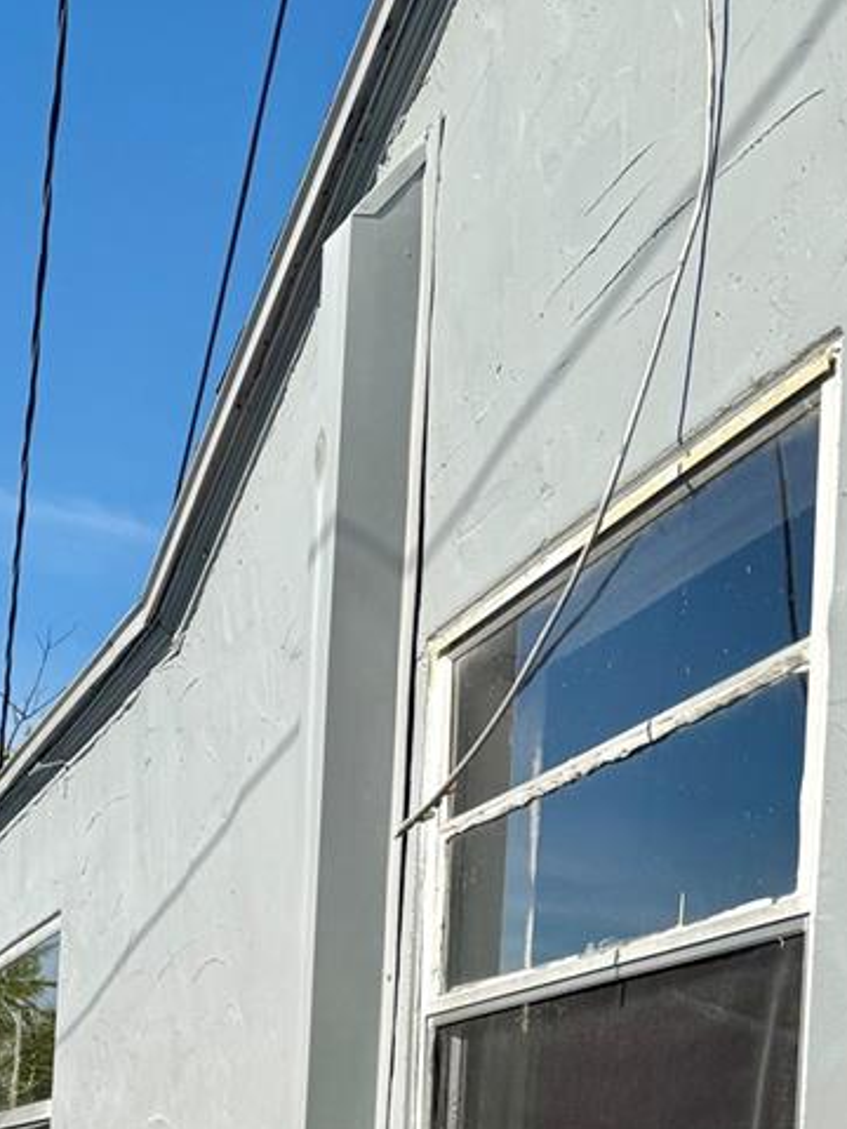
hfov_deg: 24.4
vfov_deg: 28.7
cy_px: 1289
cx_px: 435
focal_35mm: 60
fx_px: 1957
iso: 80
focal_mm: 6.76
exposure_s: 1/6173
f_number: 1.78
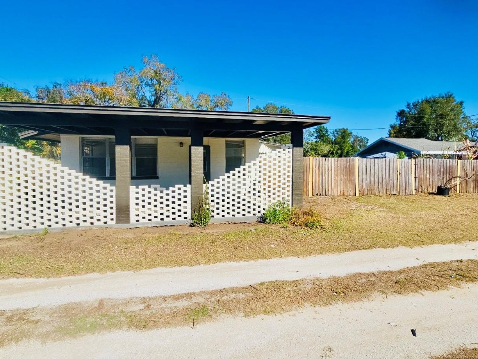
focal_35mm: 17
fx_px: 235
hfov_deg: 91.0
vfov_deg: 74.7
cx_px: 246
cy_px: 169
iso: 50
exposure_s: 1/3333
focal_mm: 2.2
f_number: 2.2
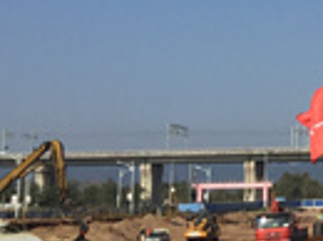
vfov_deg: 11.0
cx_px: 683
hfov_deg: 12.6
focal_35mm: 134
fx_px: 1248
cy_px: 47
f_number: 2.2
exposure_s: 1/4405
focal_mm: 4.15
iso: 32
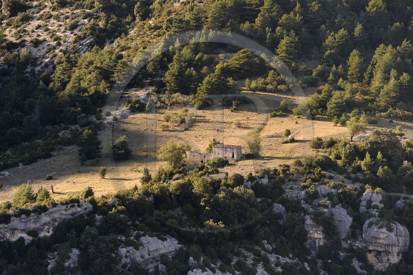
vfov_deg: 6.9
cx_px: 206
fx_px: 2293
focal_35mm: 200
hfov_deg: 10.3
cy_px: 138
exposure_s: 1/250
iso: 400
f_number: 8
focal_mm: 200
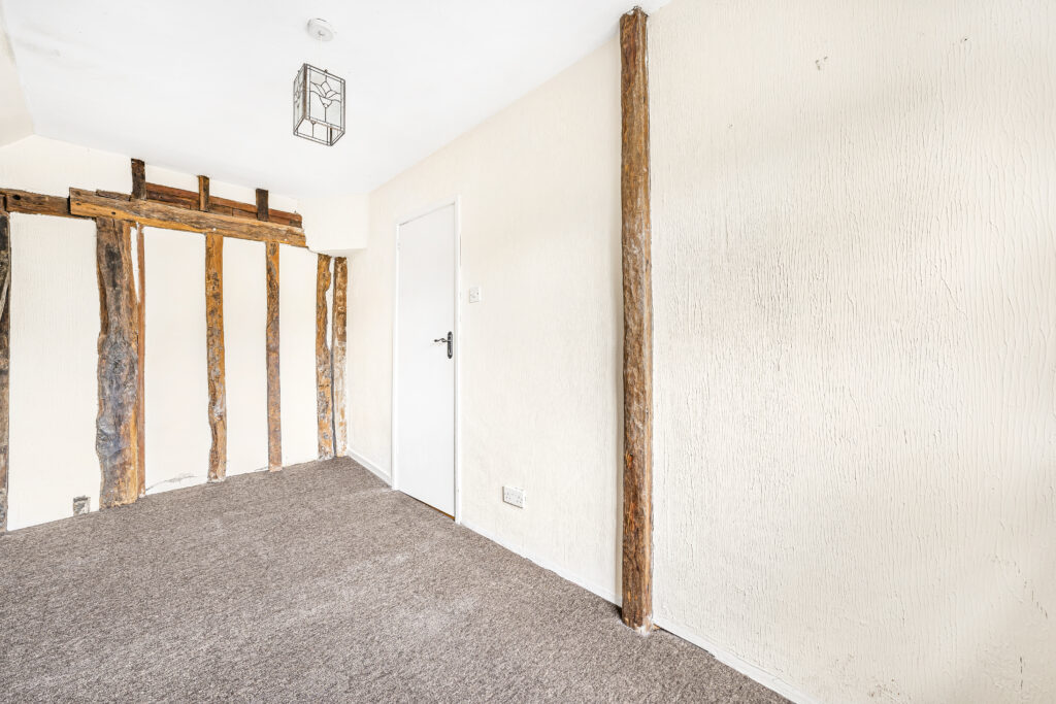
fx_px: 381
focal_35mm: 13
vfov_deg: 85.4
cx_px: 528
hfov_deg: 108.3
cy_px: 352
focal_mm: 13
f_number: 8
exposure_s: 1/1.25
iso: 100
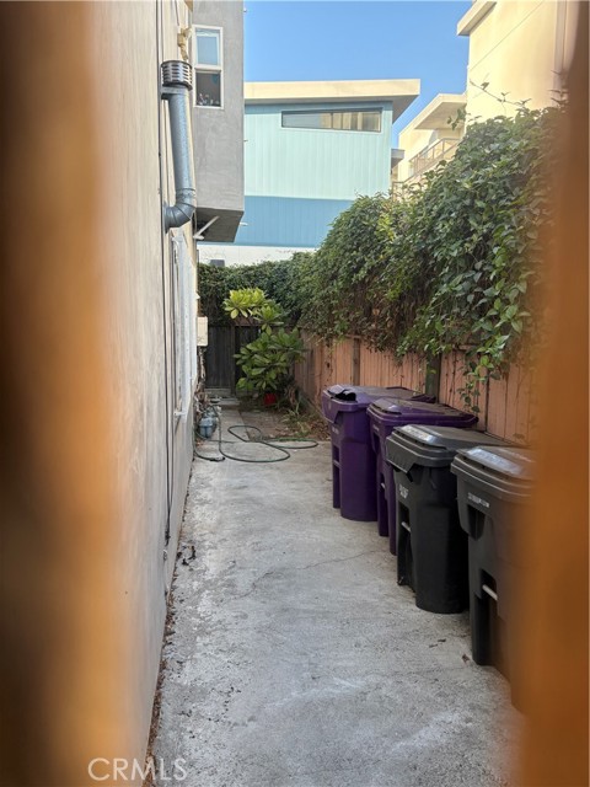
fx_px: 591
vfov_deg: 67.3
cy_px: 394
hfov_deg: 53.1
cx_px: 295
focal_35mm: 26
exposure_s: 1/354
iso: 64
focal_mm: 5.96
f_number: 1.6
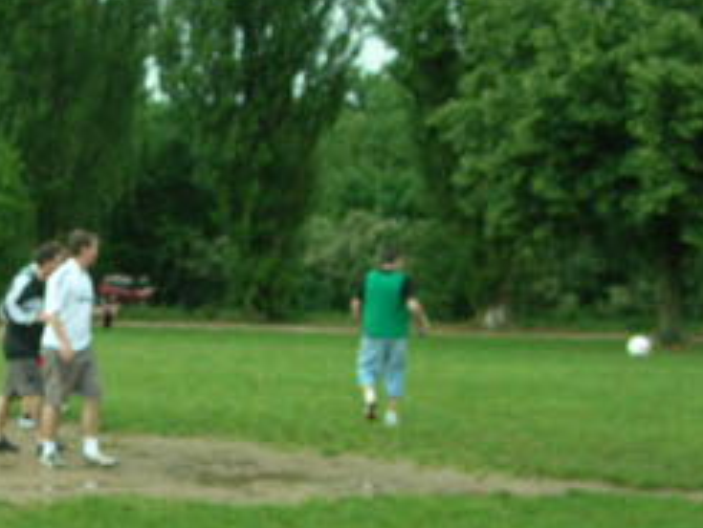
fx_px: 1788
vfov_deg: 16.8
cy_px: 329
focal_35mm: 88
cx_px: 17
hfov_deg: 21.5
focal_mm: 6
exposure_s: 1/244
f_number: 2.7
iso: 50
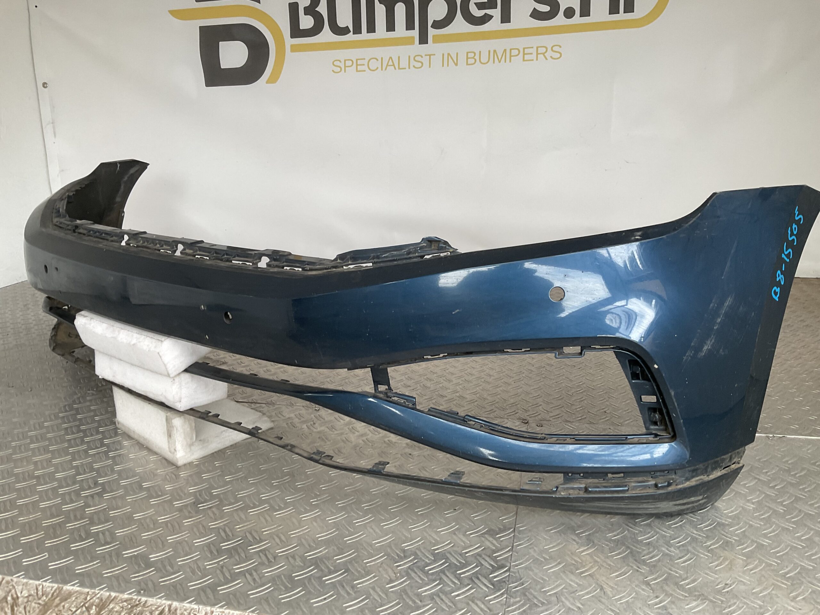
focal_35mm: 29
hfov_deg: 61.7
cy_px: 308
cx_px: 410
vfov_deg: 48.2
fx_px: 687
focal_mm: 3
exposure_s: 1/120
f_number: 1.8
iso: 50
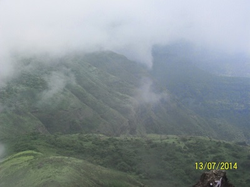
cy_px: 94
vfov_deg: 39.7
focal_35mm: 36
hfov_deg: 51.4
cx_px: 125
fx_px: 260
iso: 80
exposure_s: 1/640
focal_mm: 6
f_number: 4.8
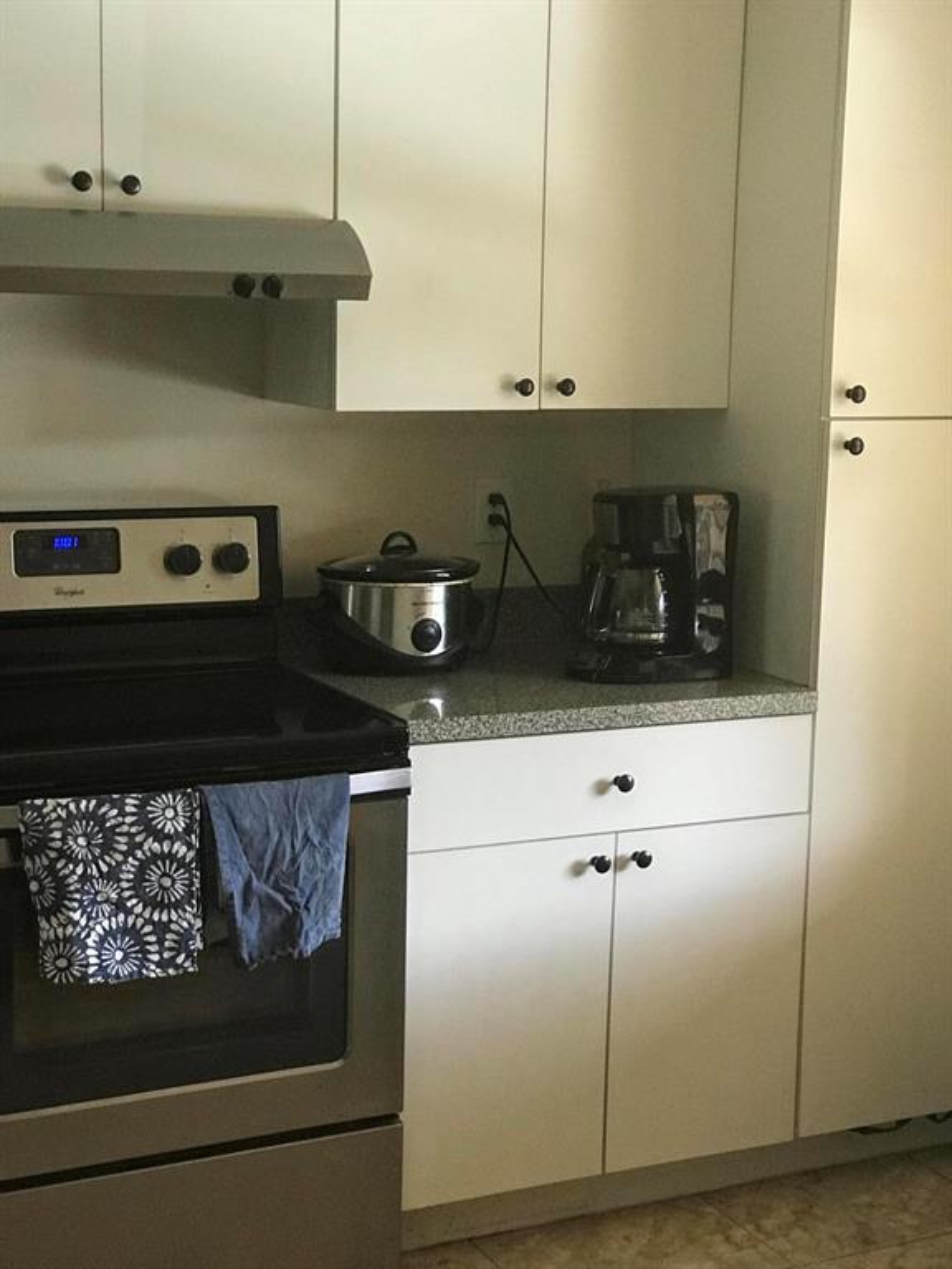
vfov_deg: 33.8
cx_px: 476
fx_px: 2090
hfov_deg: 25.7
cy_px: 634
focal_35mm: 57
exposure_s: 1/60
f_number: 2.8
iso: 320
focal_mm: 6.6
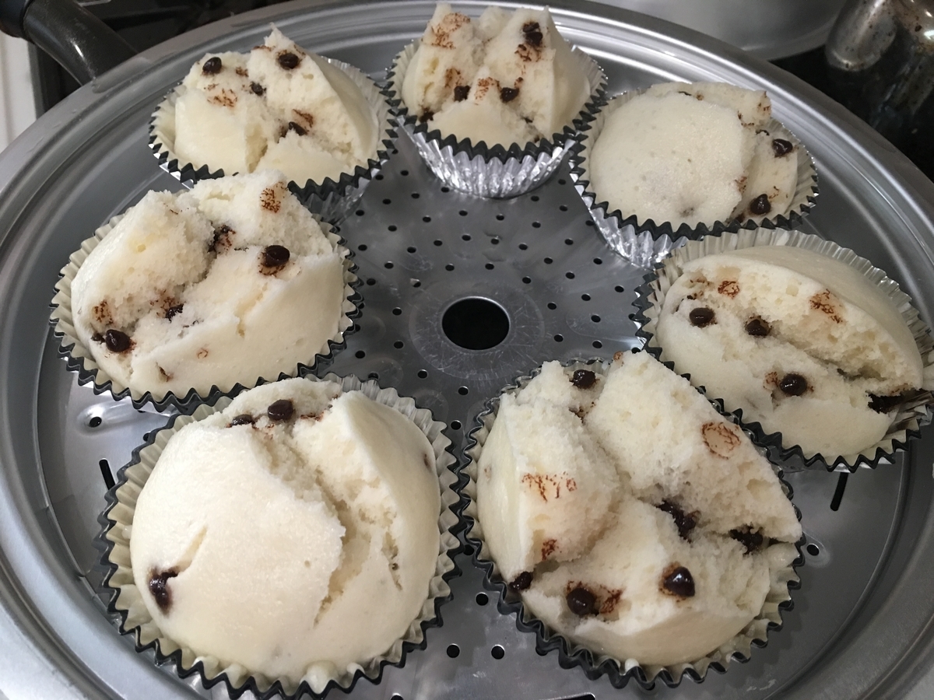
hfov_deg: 61.7
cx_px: 467
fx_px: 782
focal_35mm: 29
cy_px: 350
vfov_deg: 48.2
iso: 50
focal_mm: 4.15
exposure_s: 1/15
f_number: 2.2
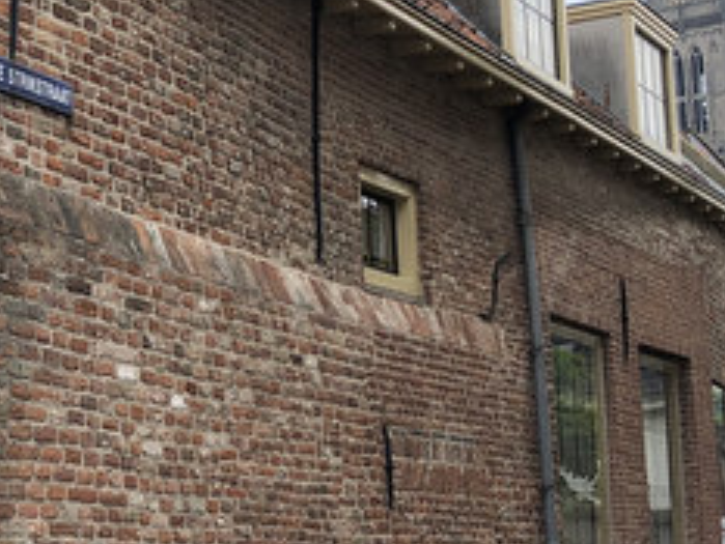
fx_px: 1760
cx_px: -93
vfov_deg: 17.6
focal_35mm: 84
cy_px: 249
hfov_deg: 21.9
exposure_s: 1/771
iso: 20
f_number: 1.8
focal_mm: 3.99
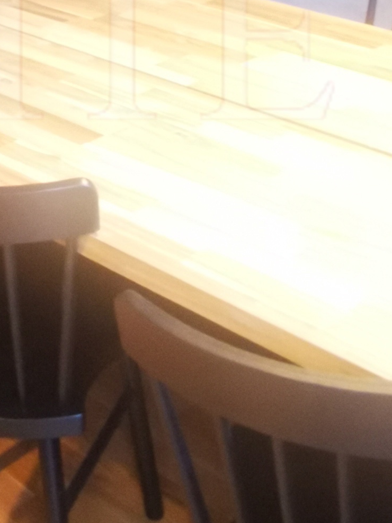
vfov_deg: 20.9
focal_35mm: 83
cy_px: -197
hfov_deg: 17.4
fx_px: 1253
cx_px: 13
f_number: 2.2
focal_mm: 2.35
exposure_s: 1/20
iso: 640
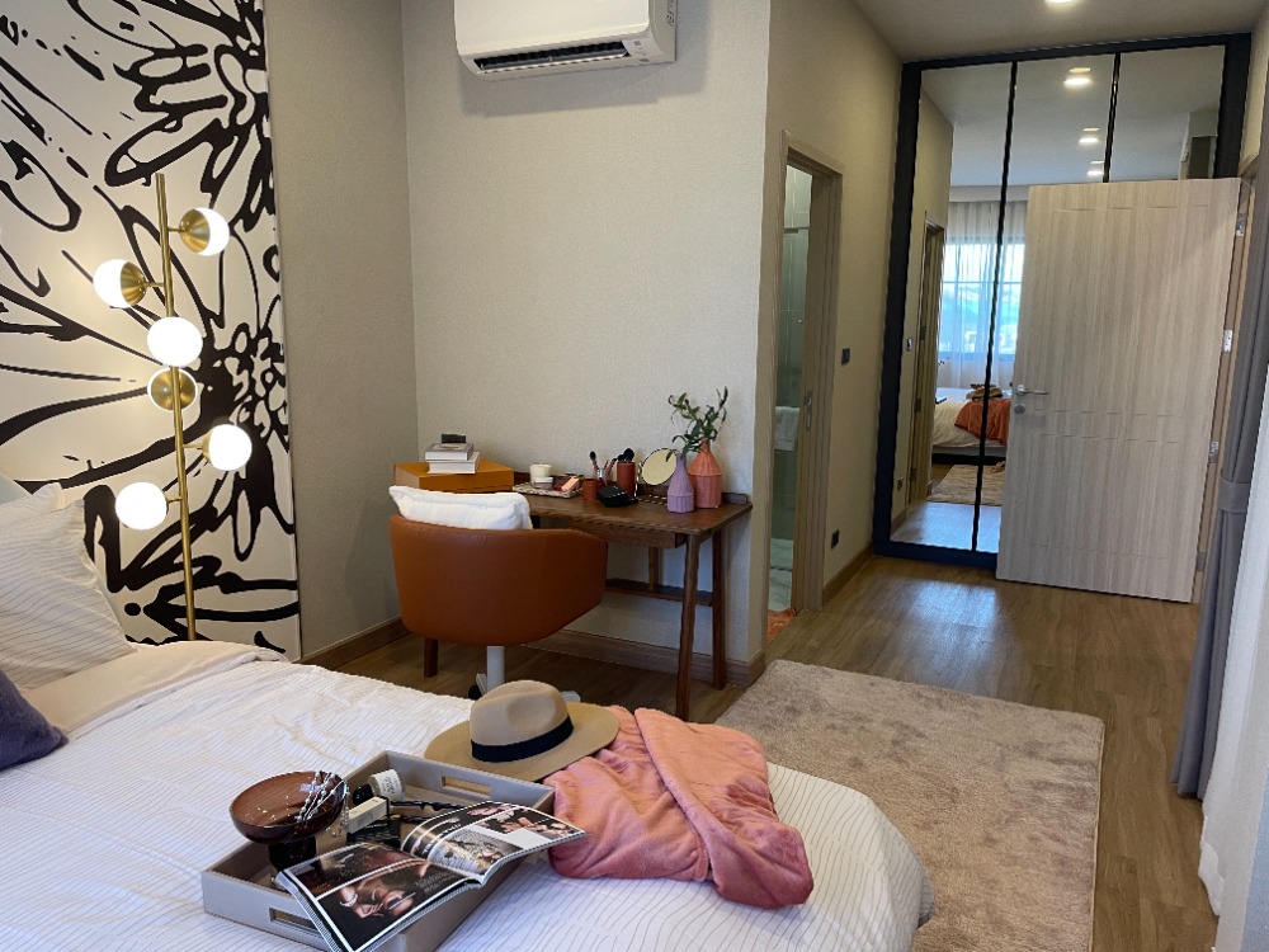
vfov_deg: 53.1
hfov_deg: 67.3
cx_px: 634
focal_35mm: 26
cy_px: 476
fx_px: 953
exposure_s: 1/50
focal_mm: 4.2
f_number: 1.6
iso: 80
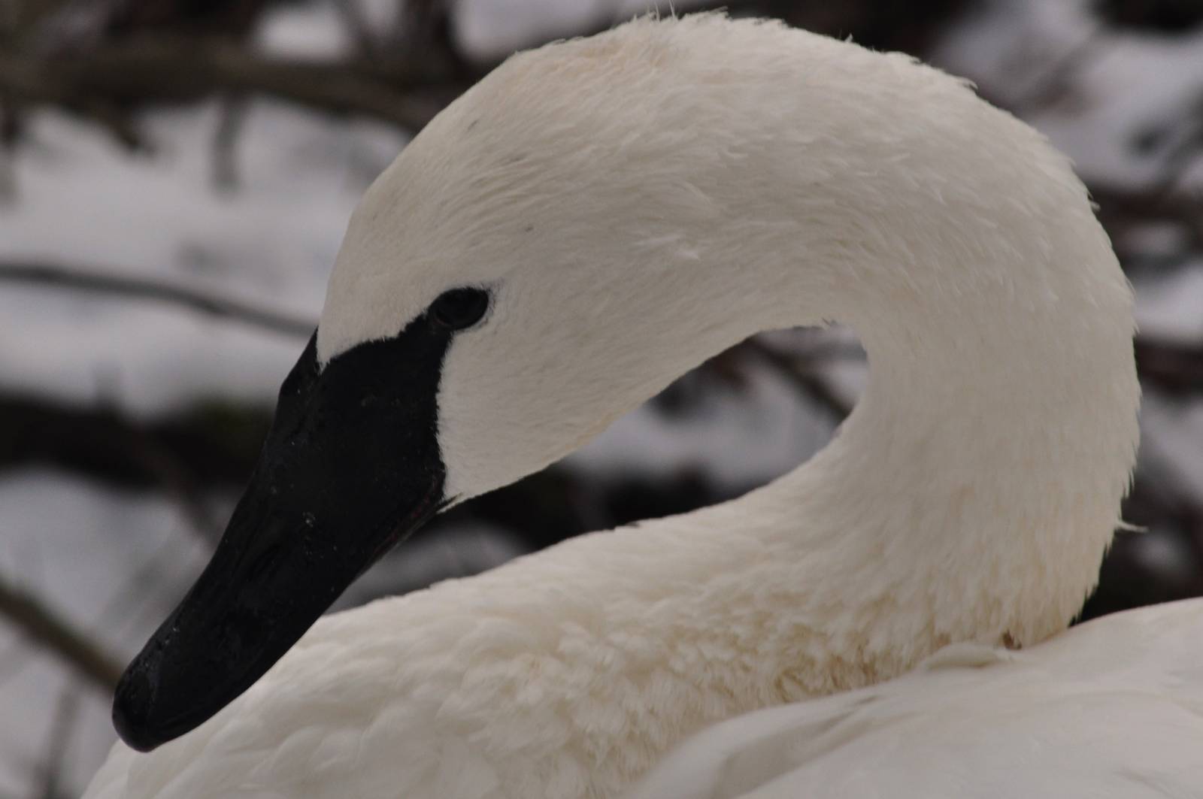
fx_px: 8512
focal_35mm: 255
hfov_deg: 8.1
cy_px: 400
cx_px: 602
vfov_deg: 5.4
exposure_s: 1/160
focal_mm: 170
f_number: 9
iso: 400
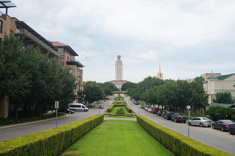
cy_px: 78
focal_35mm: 34
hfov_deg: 55.1
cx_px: 118
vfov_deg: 38.3
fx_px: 225
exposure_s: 1/100
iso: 100
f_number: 10
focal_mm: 23
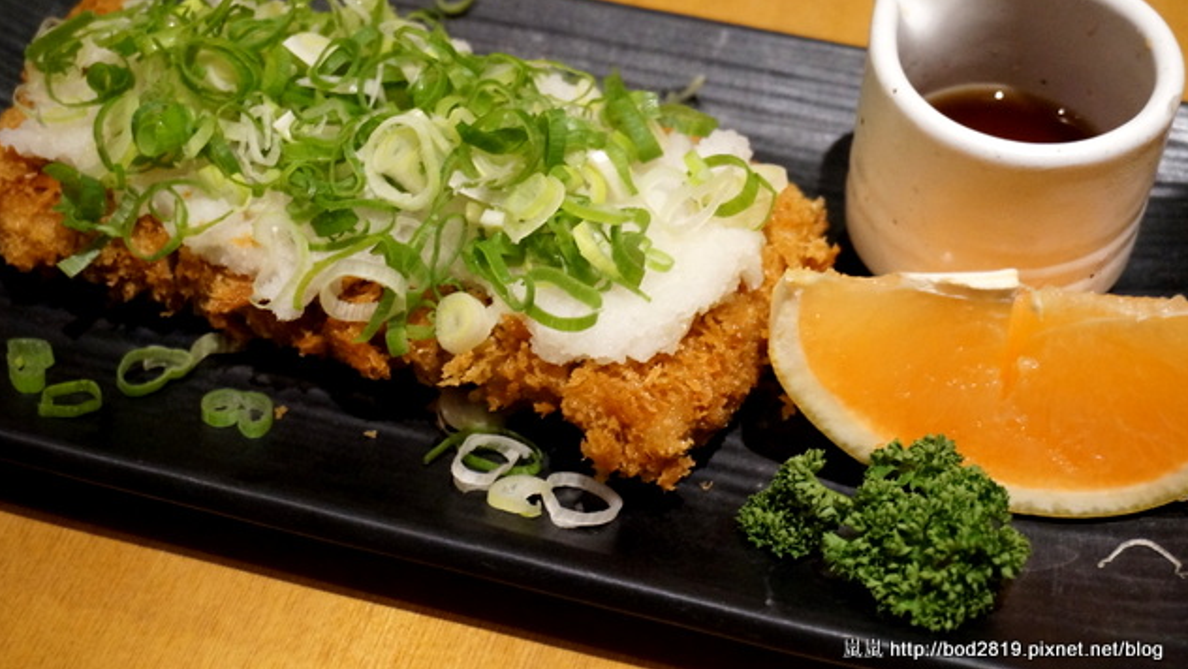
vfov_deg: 22.2
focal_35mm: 54
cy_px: 287
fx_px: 1702
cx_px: 594
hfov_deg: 38.5
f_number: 5
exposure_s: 1/60
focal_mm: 34
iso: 3200
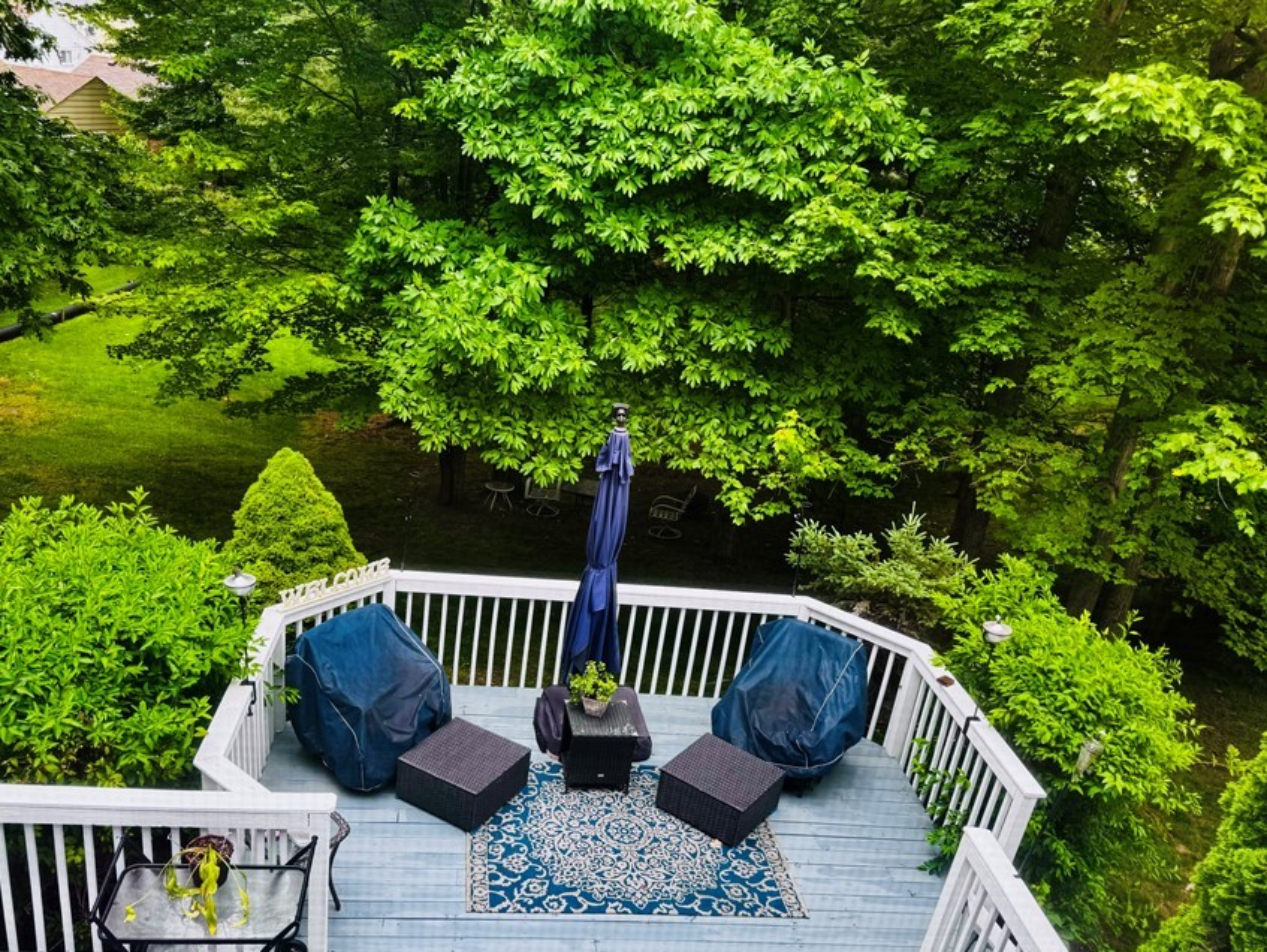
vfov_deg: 48.1
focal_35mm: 29
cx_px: 598
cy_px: 545
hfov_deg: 61.6
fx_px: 1062
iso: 64
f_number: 1.78
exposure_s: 1/203
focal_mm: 6.76
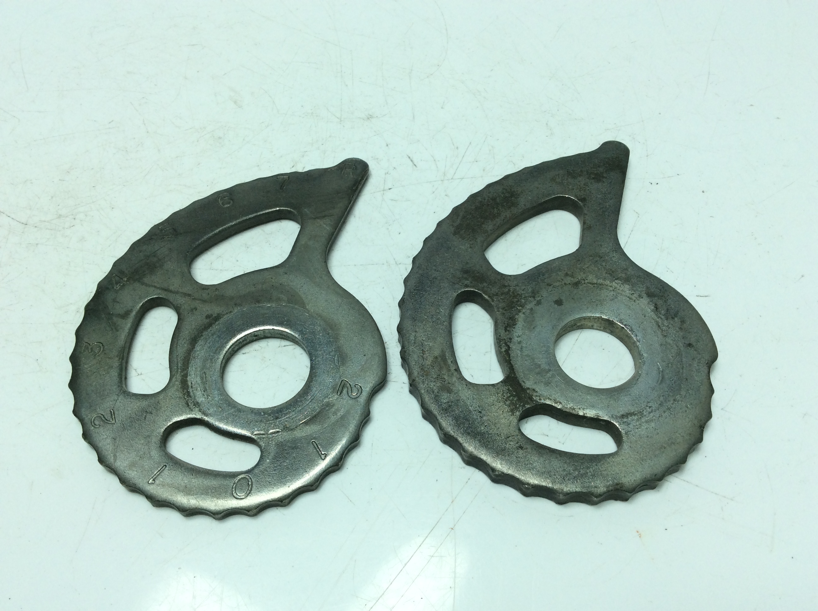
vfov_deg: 44.1
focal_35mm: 32
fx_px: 755
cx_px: 409
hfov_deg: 56.9
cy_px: 306
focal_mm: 3.3
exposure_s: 1/481
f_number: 2.4
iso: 32
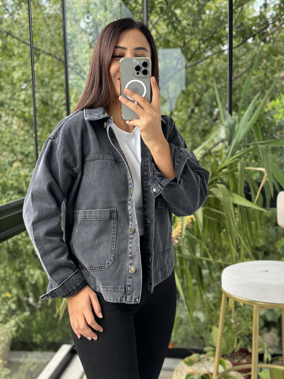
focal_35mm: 48
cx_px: 142
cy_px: 190
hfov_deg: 30.3
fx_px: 525
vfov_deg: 39.7
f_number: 1.78
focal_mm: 6.76
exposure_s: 1/105
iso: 100
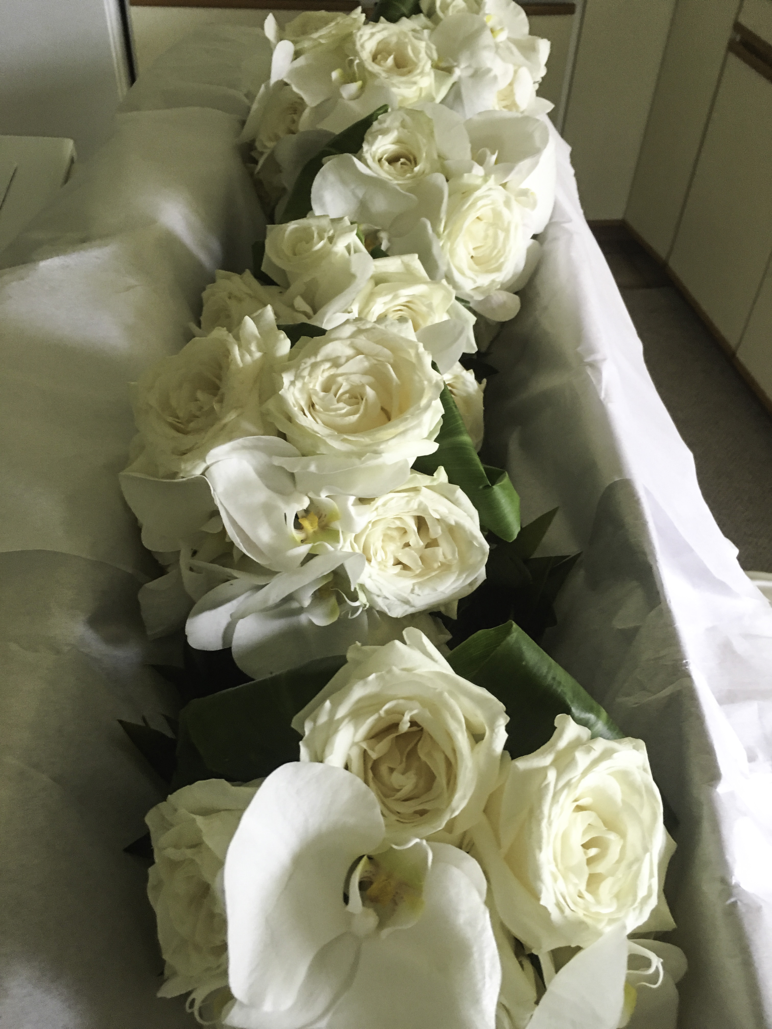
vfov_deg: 61.7
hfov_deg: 48.2
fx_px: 862
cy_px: 514
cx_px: 386
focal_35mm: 29
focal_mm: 4.15
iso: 50
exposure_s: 1/15
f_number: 2.2
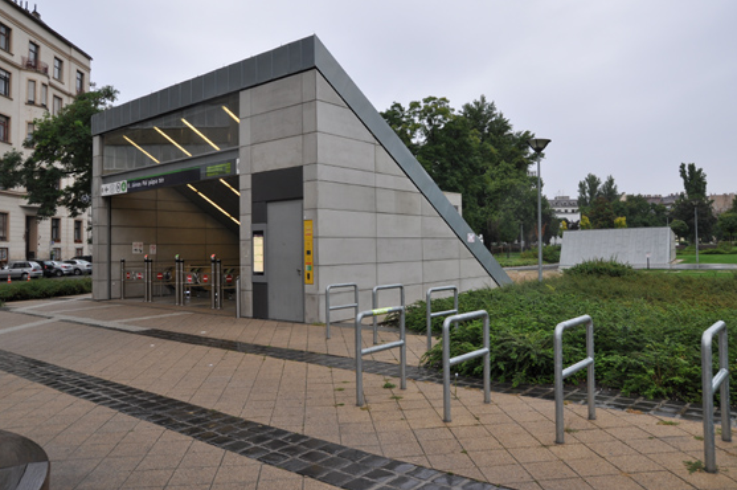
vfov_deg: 47.0
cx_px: 357
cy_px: 229
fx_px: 563
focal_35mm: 28
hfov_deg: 66.4
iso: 200
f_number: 5.6
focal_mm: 17
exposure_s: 1/125
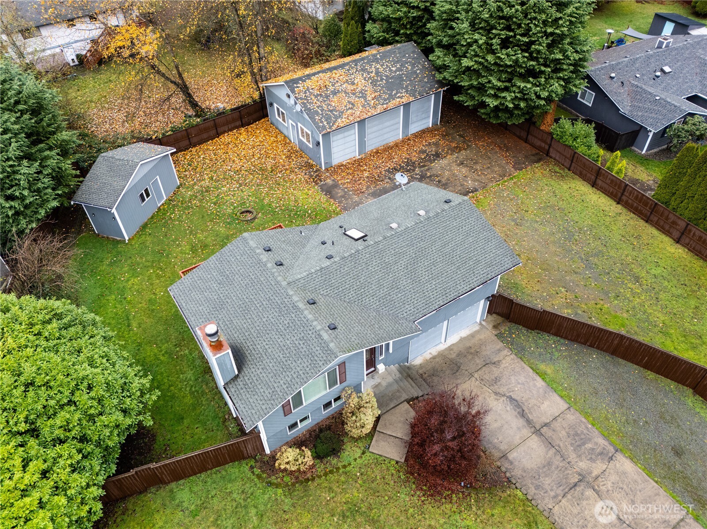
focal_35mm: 22
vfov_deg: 61.1
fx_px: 449
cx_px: 354
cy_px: 264
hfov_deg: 76.4
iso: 200
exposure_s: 1/25
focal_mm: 11
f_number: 8
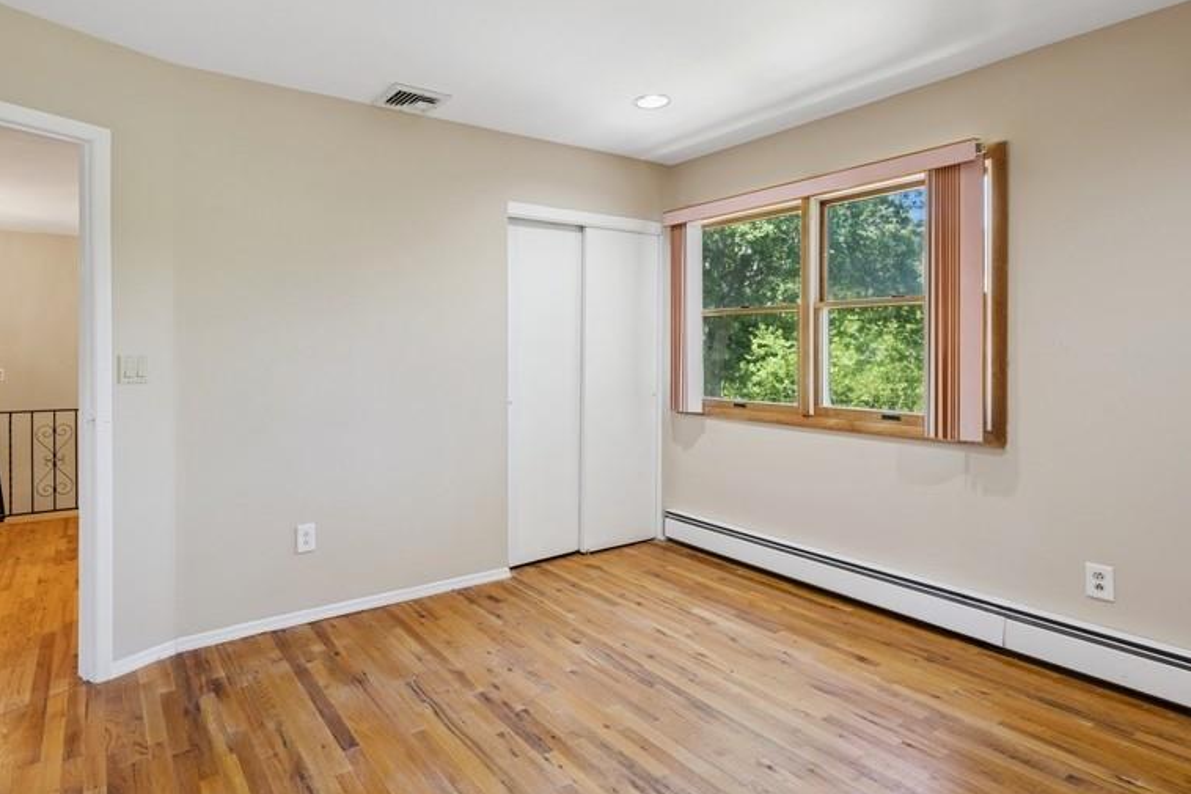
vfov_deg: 62.9
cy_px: 365
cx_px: 503
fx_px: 648
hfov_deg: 84.5
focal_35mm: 20
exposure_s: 1/60
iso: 400
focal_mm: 16.5
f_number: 8
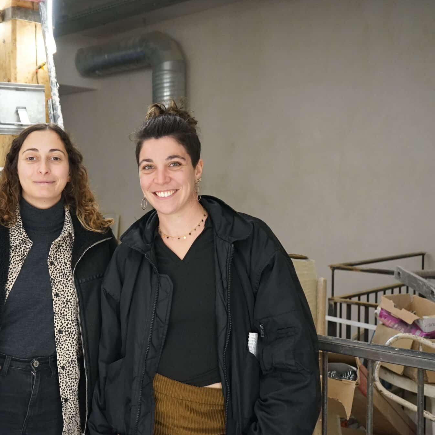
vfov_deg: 38.3
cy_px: 218
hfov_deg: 37.6
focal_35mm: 44
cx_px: 119
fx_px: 626
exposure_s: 1/160
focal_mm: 34
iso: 5000
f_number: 4.5
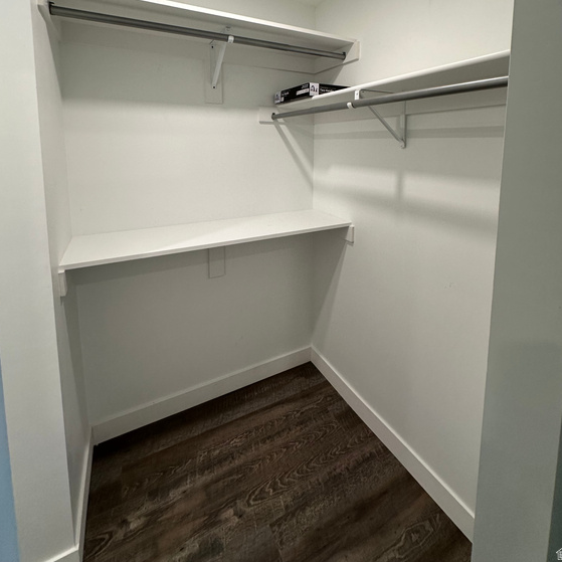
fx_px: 312
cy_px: 177
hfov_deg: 84.0
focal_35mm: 17
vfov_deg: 80.5
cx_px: 283
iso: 160
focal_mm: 2.22
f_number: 2.2
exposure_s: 1/120
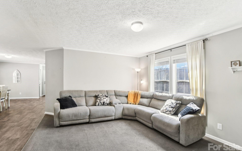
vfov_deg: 71.1
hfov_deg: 97.8
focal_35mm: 16
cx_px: 122
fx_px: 106
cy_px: 82
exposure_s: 1/15
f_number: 11
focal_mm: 15
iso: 100
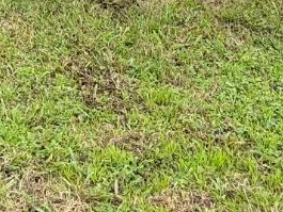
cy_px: -358
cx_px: -324
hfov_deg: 12.4
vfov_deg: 9.3
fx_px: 1112
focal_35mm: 136
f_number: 1.78
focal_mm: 6.76
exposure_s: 1/665
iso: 100
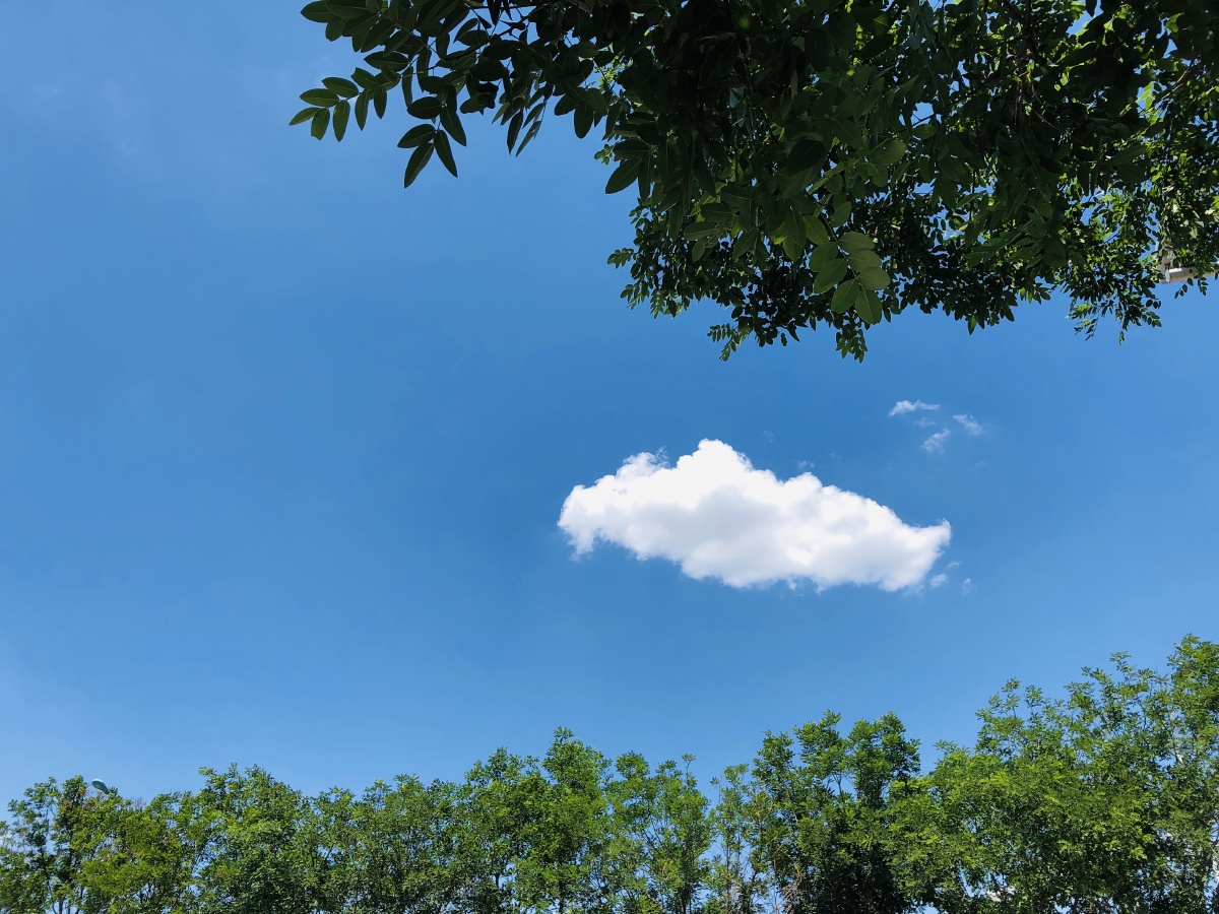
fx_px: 986
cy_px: 457
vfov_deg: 49.7
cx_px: 610
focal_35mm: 28
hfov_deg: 63.4
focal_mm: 3.99
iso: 20
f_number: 1.8
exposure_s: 1/1779
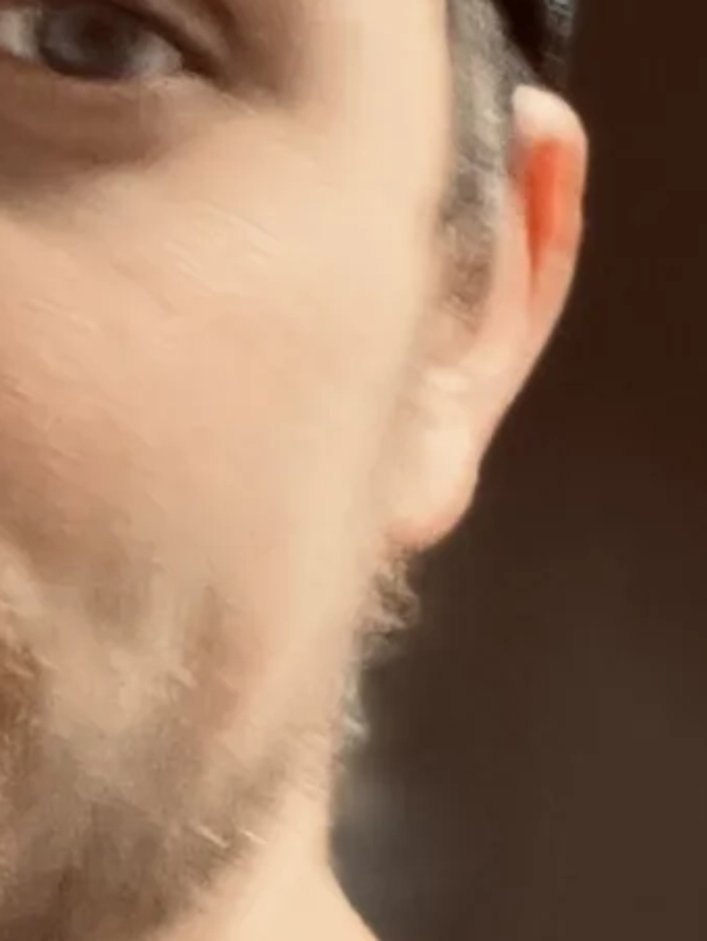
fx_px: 4598
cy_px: 655
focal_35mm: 169
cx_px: -131
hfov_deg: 8.7
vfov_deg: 11.7
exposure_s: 1/30
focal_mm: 2.71
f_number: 2.2
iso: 400
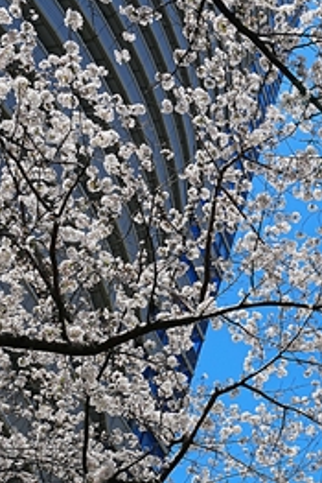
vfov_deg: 33.1
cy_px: 415
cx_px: 415
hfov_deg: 21.3
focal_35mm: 58
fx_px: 777
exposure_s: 1/320
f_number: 8
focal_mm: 19
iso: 100
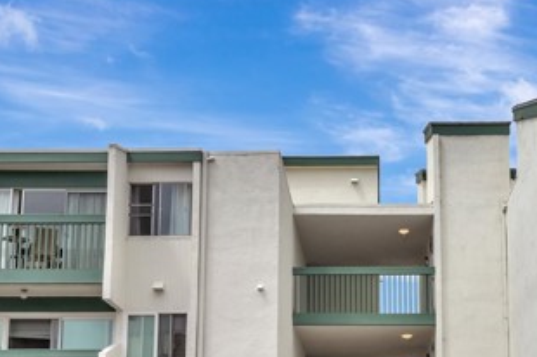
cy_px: 354
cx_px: 371
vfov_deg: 21.1
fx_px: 924
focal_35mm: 62
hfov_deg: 32.1
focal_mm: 30
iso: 125
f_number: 16
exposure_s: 1/200
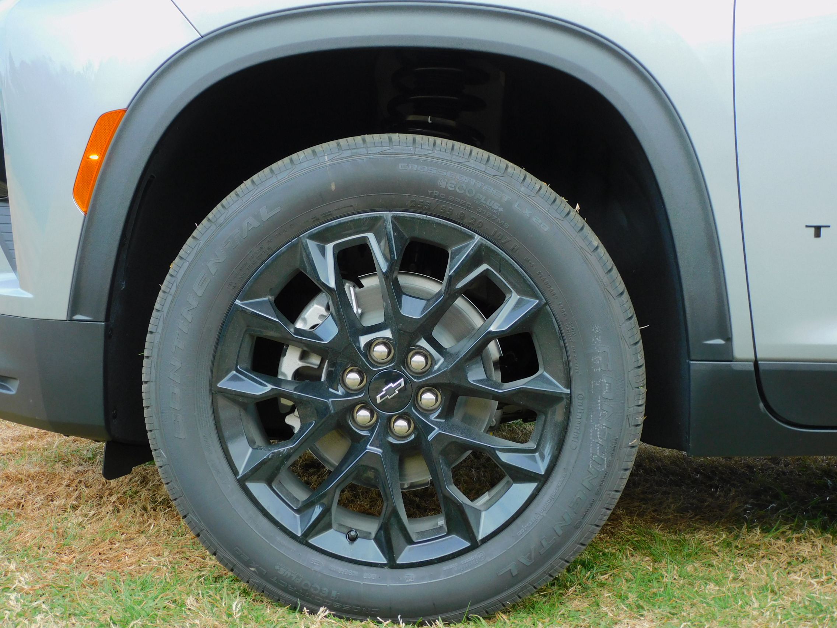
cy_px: 314
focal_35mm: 55
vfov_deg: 26.6
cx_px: 418
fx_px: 1330
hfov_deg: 34.9
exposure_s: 1/125
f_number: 4
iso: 125
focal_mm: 9.9
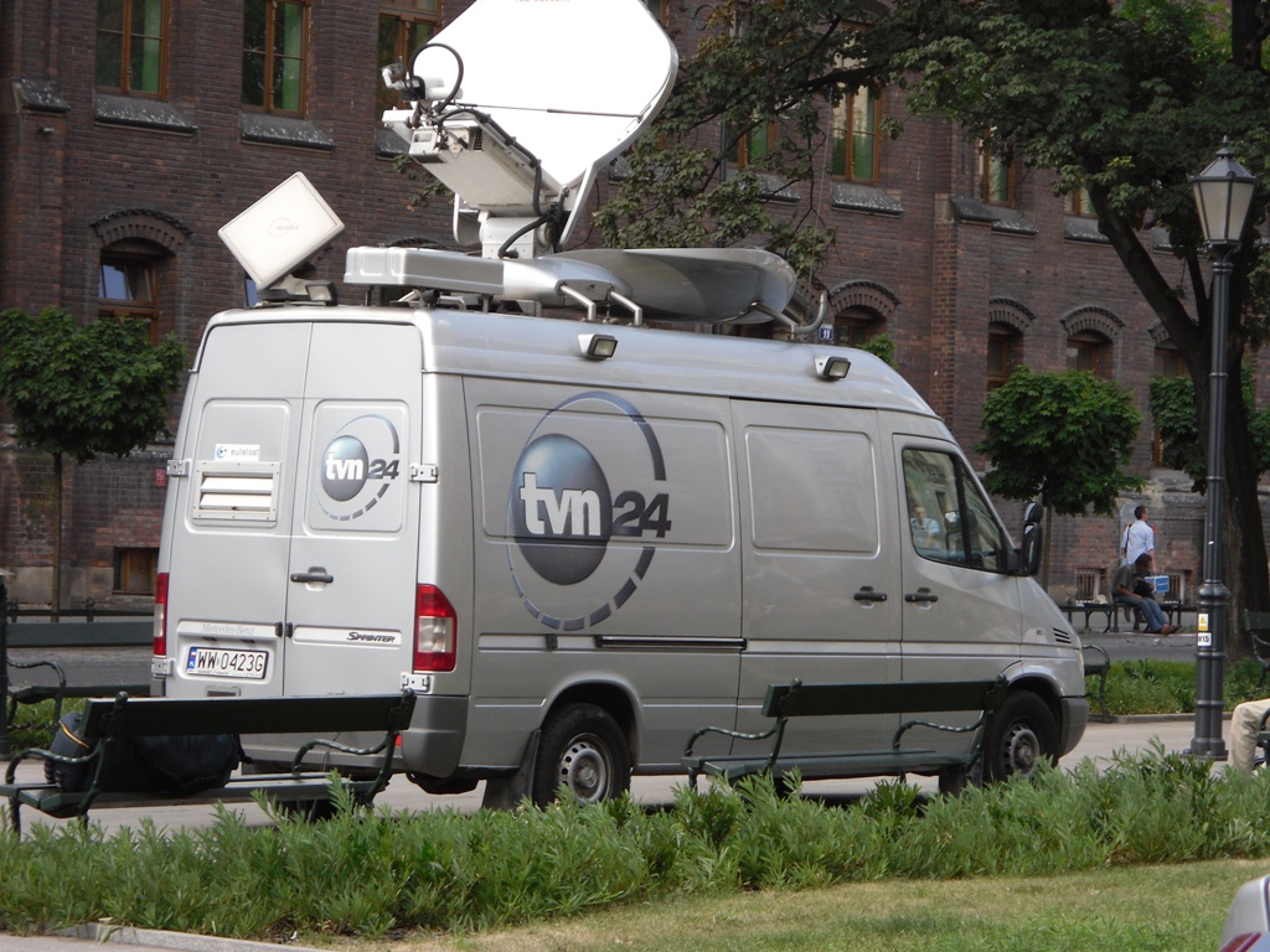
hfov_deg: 14.5
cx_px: 635
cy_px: 476
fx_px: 4990
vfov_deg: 10.9
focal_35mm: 136
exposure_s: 1/90
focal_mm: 24
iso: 100
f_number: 6.1
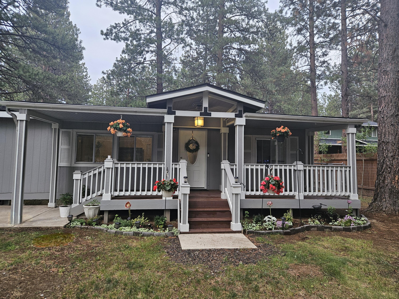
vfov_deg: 58.9
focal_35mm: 23
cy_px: 150
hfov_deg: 73.9
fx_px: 265
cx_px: 200
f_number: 1.8
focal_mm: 5.4
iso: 80
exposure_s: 1/120
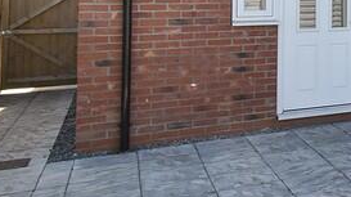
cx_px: 580
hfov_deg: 23.9
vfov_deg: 19.5
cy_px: -19
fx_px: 549
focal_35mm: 59
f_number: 10
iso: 800
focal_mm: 10
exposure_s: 1/400
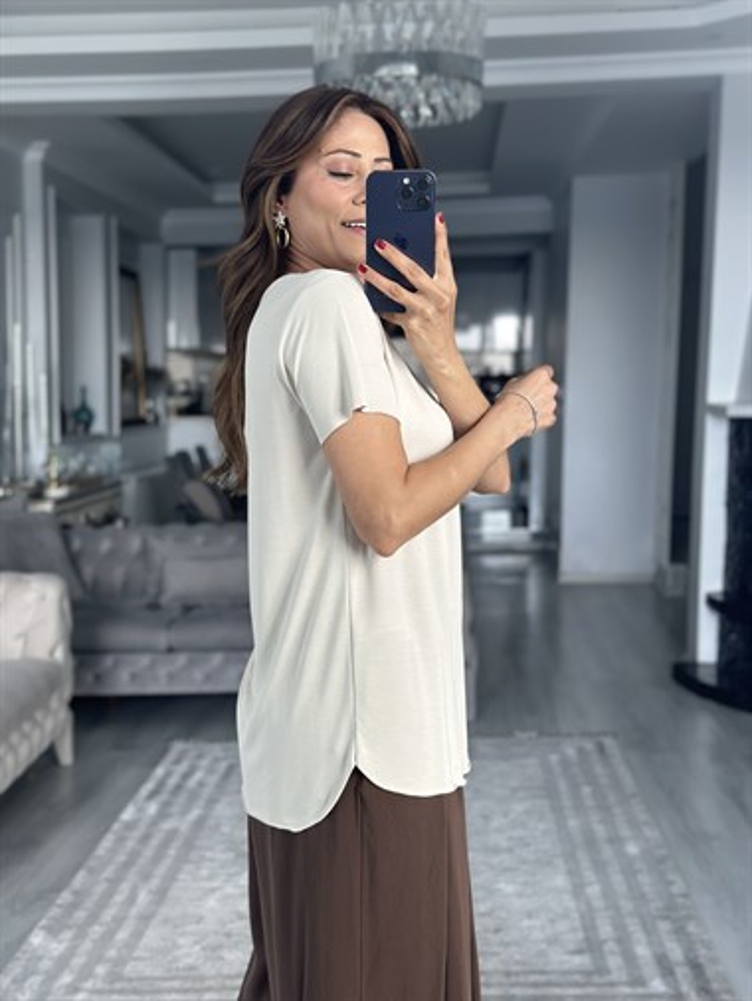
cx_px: 376
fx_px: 1389
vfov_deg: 39.6
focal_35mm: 48
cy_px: 500
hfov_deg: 30.3
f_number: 1.78
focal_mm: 6.86
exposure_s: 1/113
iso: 125
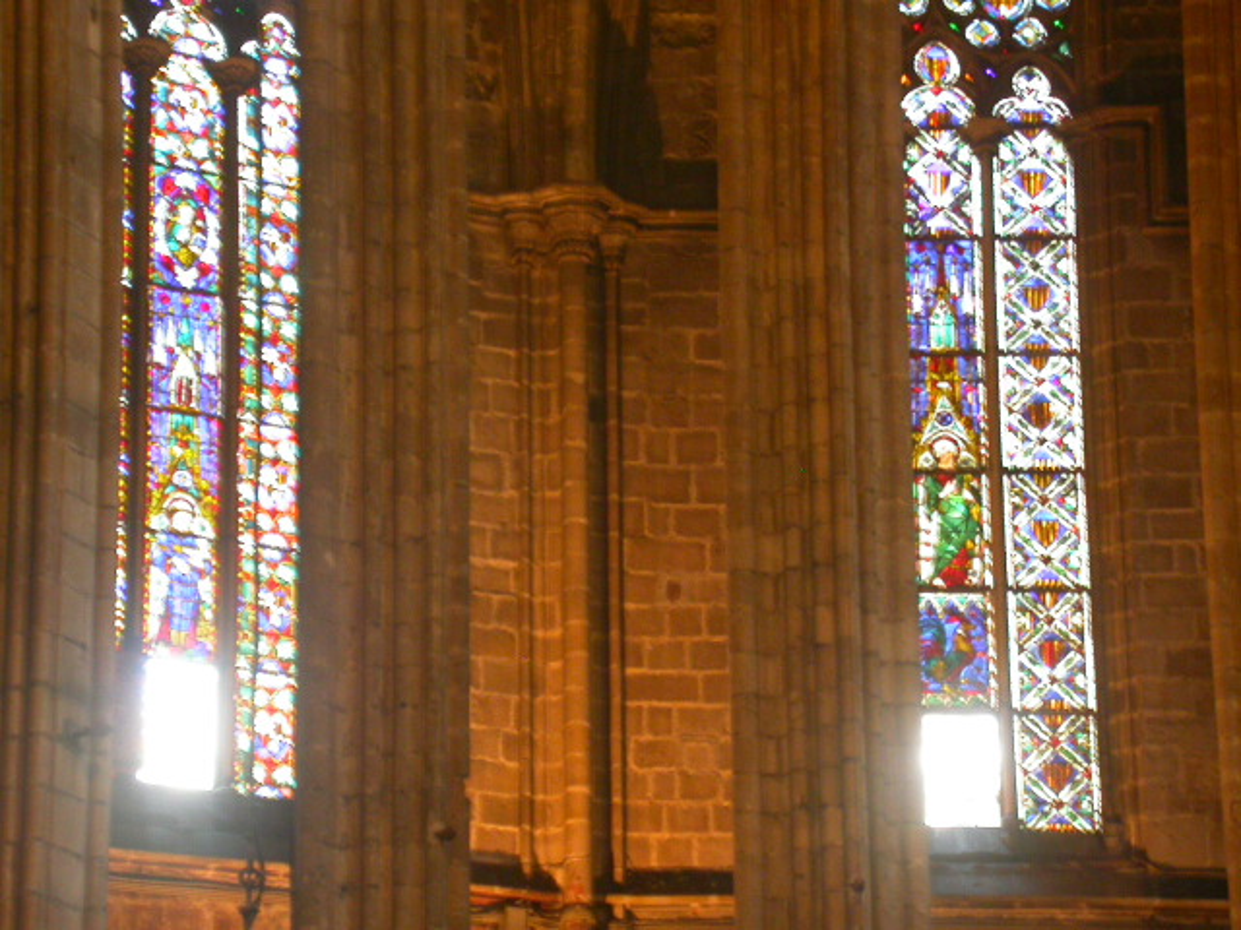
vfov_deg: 9.9
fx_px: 5378
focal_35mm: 150
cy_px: 465
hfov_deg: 13.2
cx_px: 620
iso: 217
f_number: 5
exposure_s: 1/3
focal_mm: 31.1
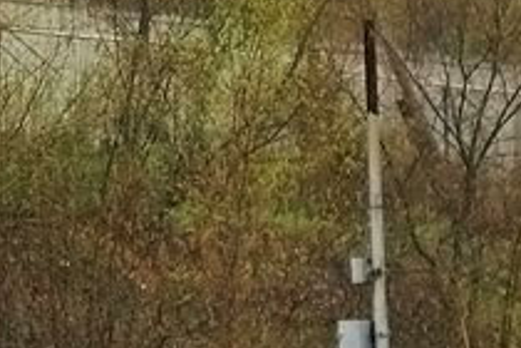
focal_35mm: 303
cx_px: -844
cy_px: -157
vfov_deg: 4.5
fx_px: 4385
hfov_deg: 6.4
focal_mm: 19.53
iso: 320
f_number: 3.5
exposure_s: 1/500
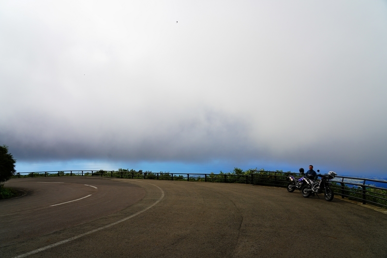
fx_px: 258
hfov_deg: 73.8
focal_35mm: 24
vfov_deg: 53.1
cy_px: 129
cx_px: 194
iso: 160
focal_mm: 24
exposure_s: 1/500
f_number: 8
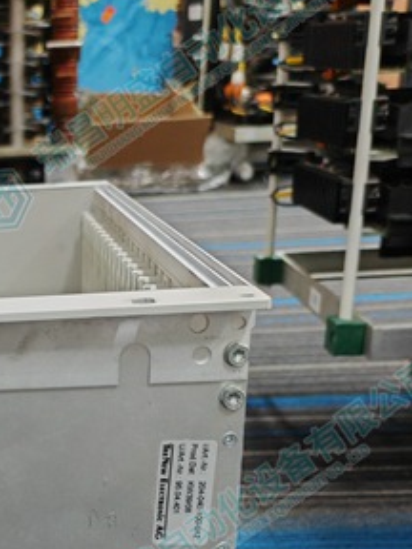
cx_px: -135
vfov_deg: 24.6
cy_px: 570
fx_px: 1190
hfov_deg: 18.2
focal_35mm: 75
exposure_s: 1/50
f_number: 1.9
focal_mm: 6.12
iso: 800
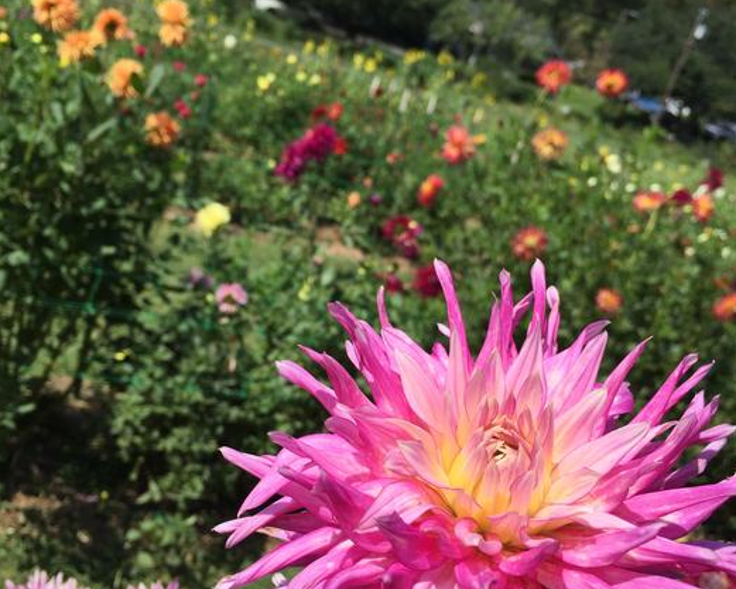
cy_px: 332
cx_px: 369
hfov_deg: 47.9
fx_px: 828
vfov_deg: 39.1
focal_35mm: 38
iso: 32
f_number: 2.2
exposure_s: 1/2326
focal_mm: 4.15
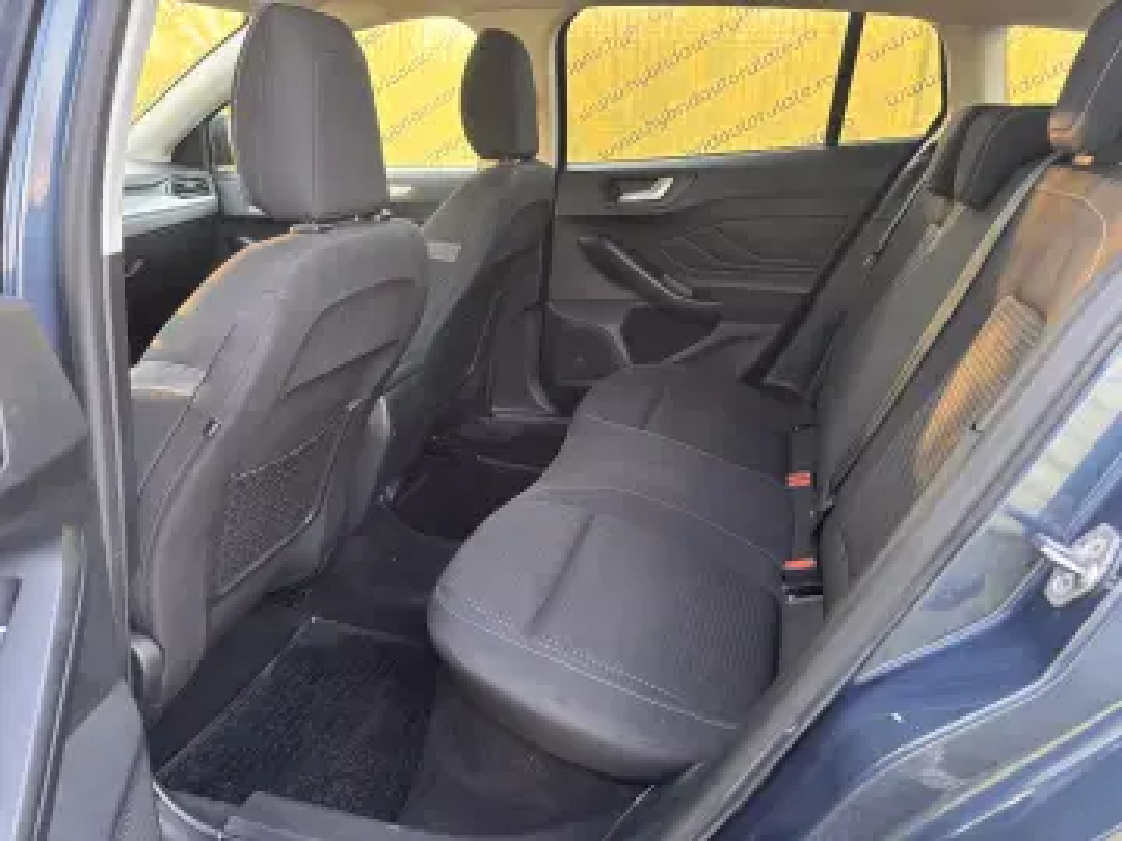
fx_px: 843
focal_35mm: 26
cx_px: 561
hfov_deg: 67.3
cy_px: 420
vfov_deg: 53.1
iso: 320
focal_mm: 5.96
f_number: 1.6
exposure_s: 1/60
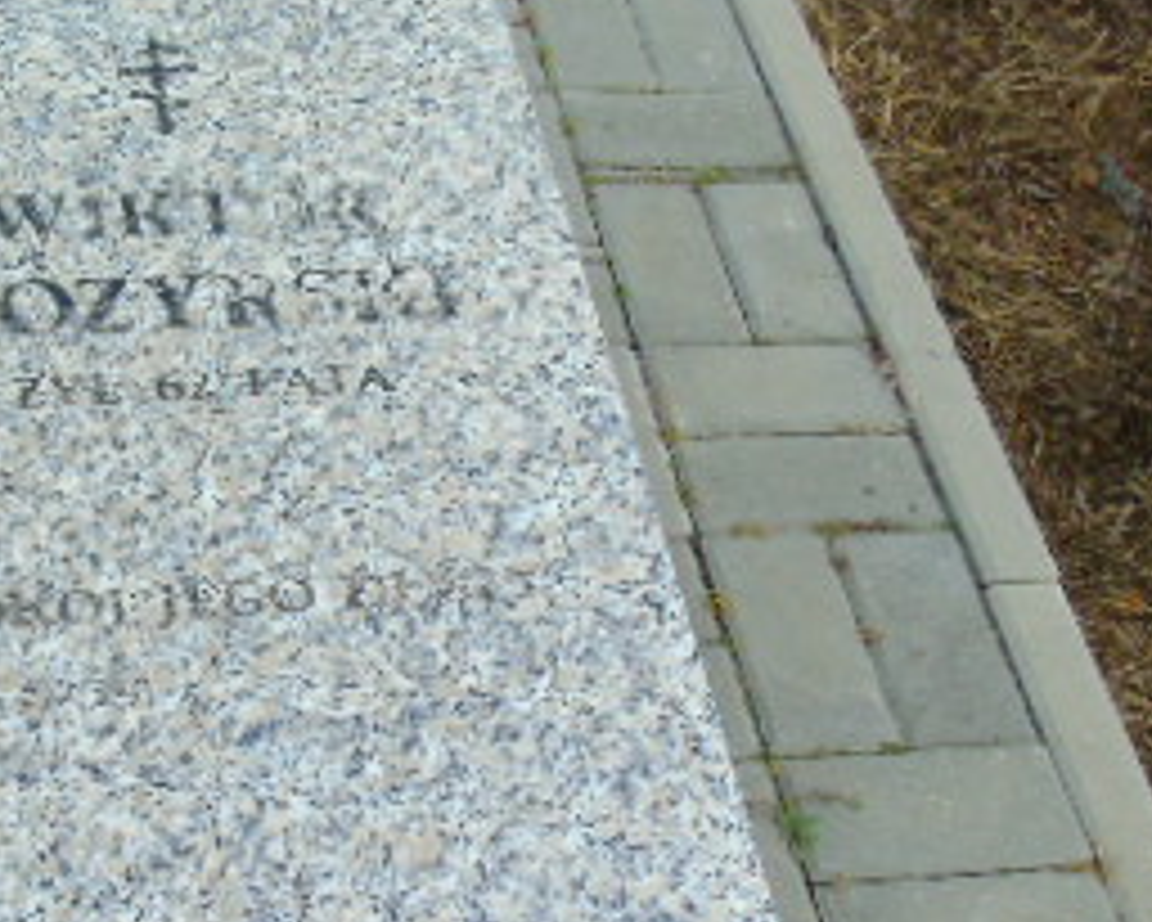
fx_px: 2081
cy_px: 585
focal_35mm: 61
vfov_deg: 24.9
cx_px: 207
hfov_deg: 30.1
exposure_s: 1/200
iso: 80
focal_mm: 4.4
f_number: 3.4
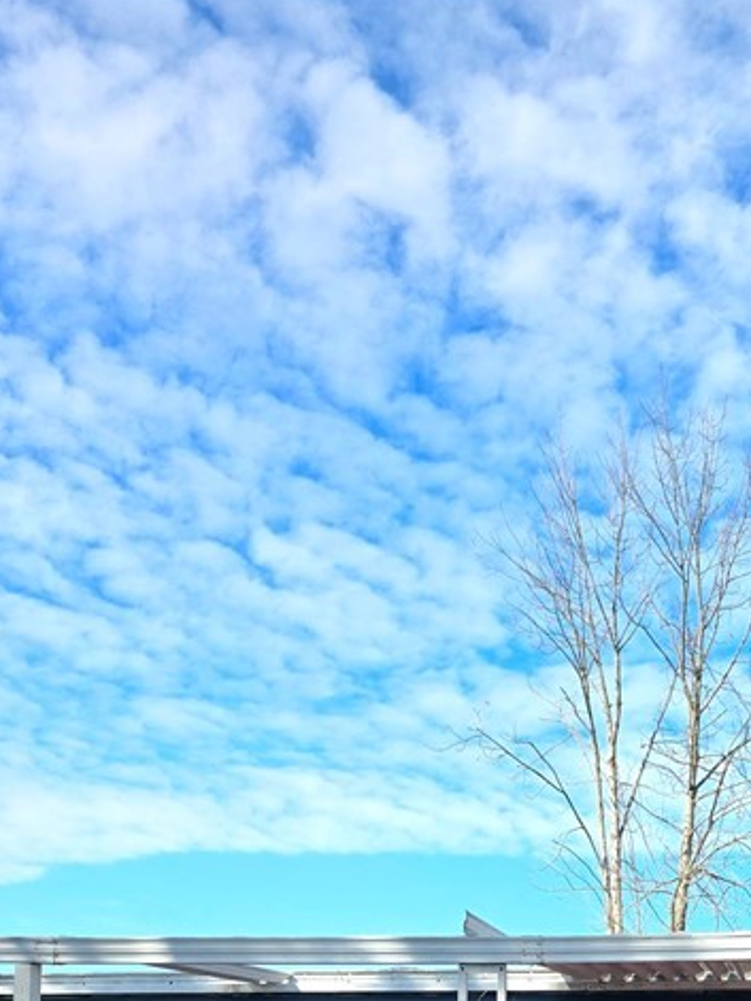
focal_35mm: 50
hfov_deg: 28.2
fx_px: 1447
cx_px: 640
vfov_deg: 33.7
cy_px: 1075
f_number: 1.7
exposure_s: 1/3333
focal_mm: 6.3
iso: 80
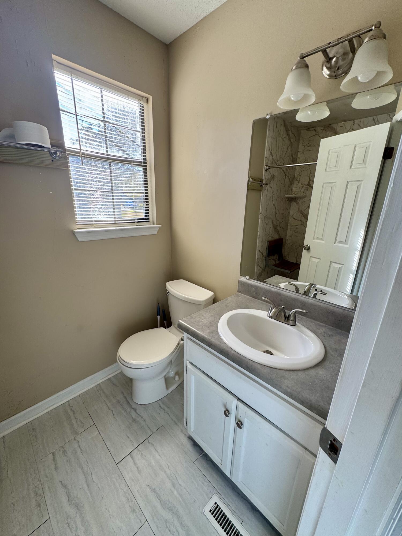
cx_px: 201
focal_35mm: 14
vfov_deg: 102.1
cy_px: 268
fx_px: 217
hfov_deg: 85.7
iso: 64
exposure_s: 1/99
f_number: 2.2
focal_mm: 2.22
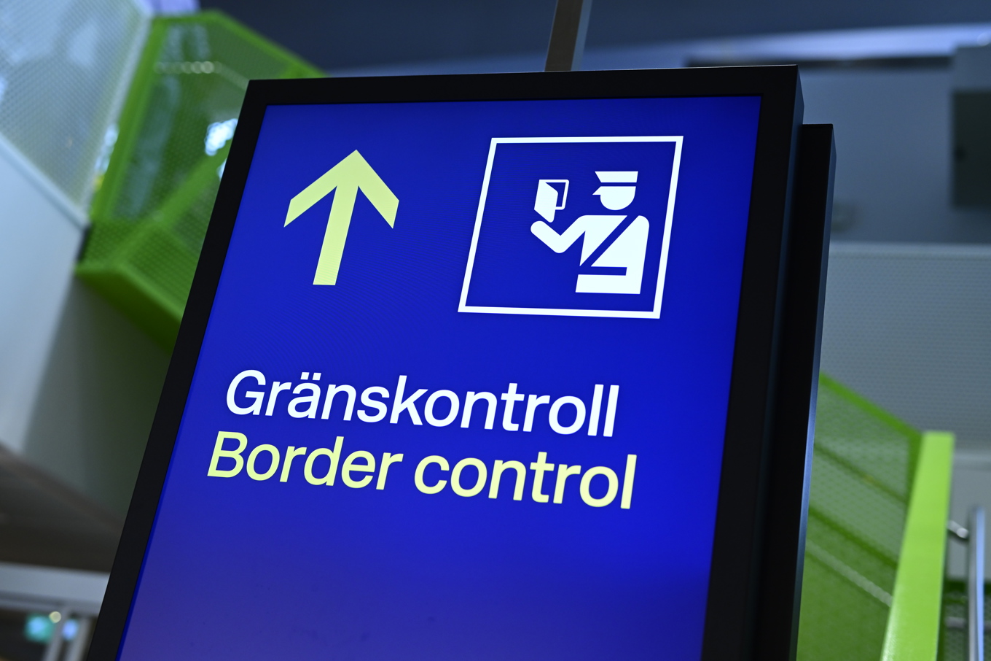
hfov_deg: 39.6
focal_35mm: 50
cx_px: 496
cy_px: 330
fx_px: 1376
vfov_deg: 27.0
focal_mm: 50
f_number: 2.2
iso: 1000
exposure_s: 1/160
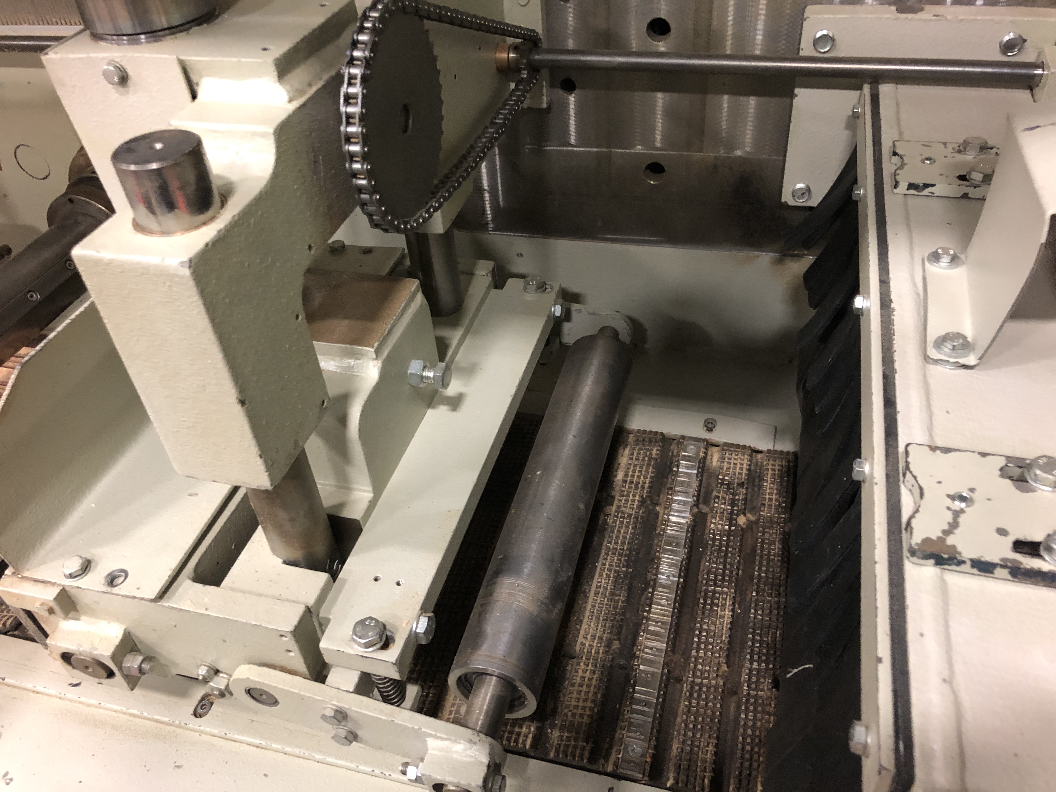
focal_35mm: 28
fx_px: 854
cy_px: 396
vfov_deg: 49.7
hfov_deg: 63.4
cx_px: 528
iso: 100
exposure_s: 1/6
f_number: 1.8
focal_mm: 4
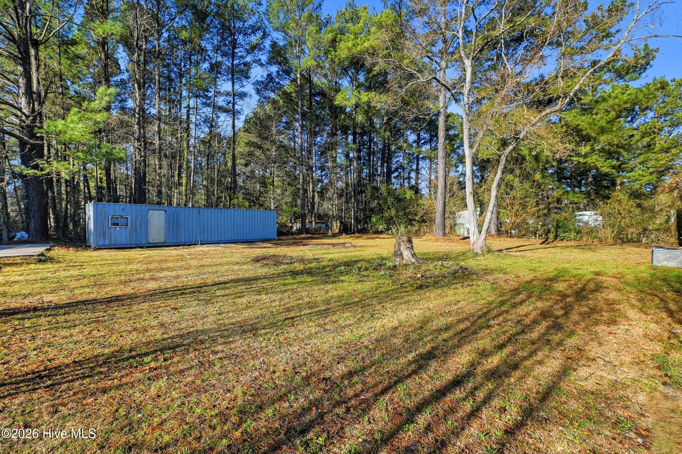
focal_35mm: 15
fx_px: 284
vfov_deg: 77.3
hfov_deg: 100.4
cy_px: 227
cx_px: 341
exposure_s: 1/5000
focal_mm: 15
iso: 160
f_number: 8
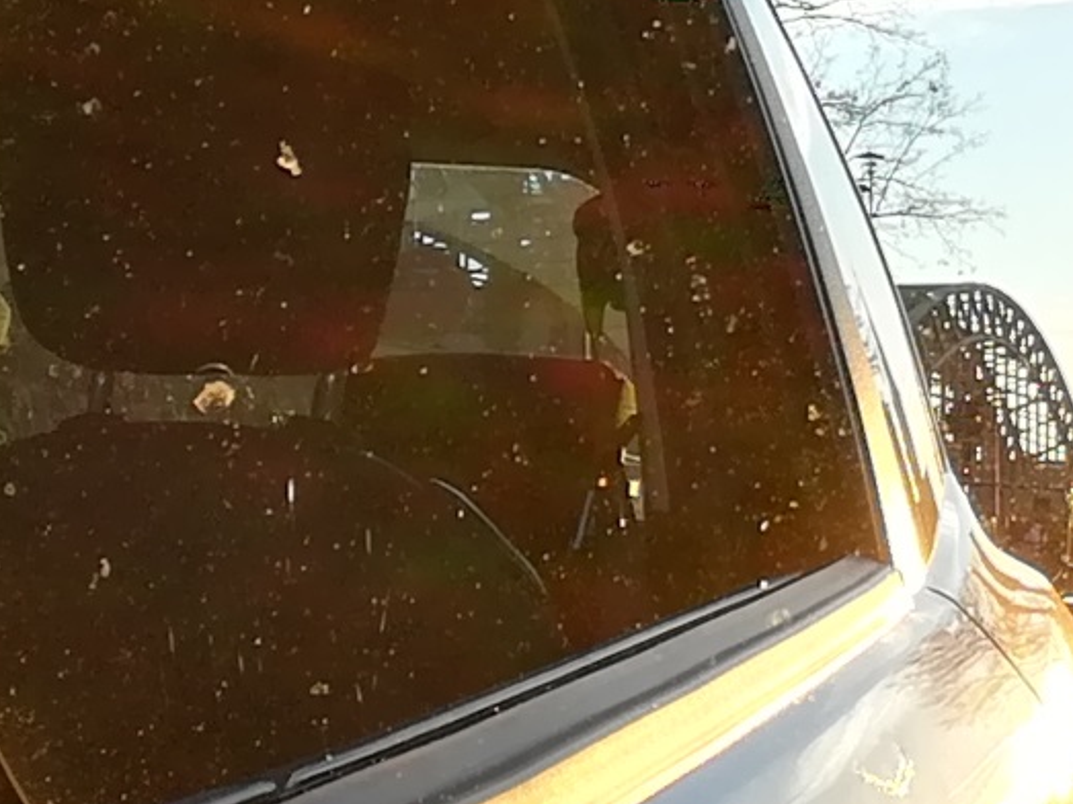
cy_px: 274
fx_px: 4587
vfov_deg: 10.0
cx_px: 550
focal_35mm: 148
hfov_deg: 13.3
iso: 50
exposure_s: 1/155
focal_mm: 3.83
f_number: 2.2
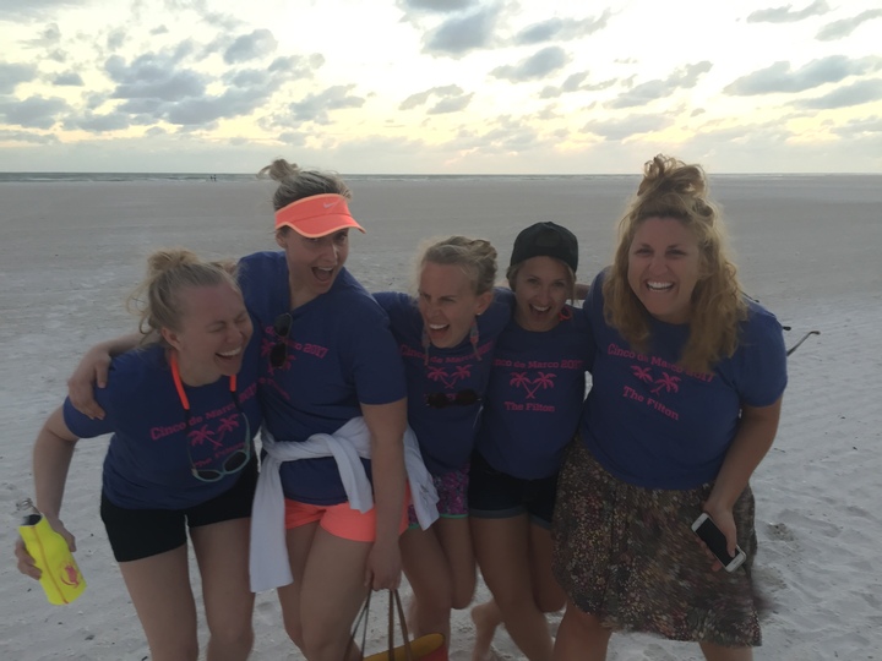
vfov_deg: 48.2
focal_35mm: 29
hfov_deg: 61.7
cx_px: 441
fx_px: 739
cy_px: 330
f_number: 2.2
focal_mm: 4.15
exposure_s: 1/30
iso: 80
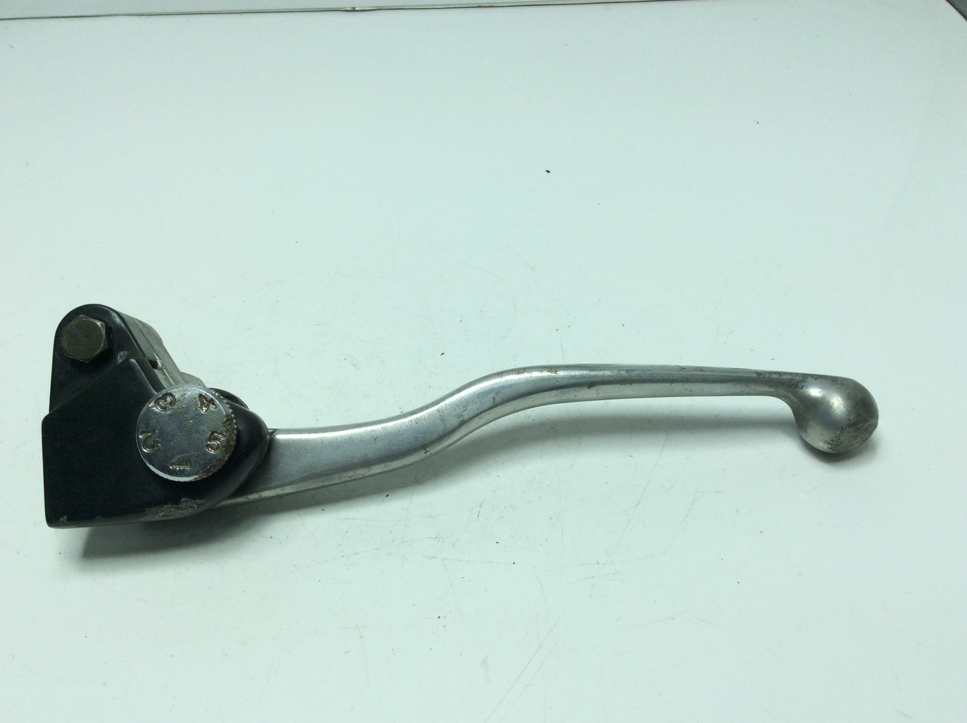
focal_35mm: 32
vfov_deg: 44.1
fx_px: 893
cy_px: 362
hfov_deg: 56.9
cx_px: 484
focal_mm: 3.3
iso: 32
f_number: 2.4
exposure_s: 1/583
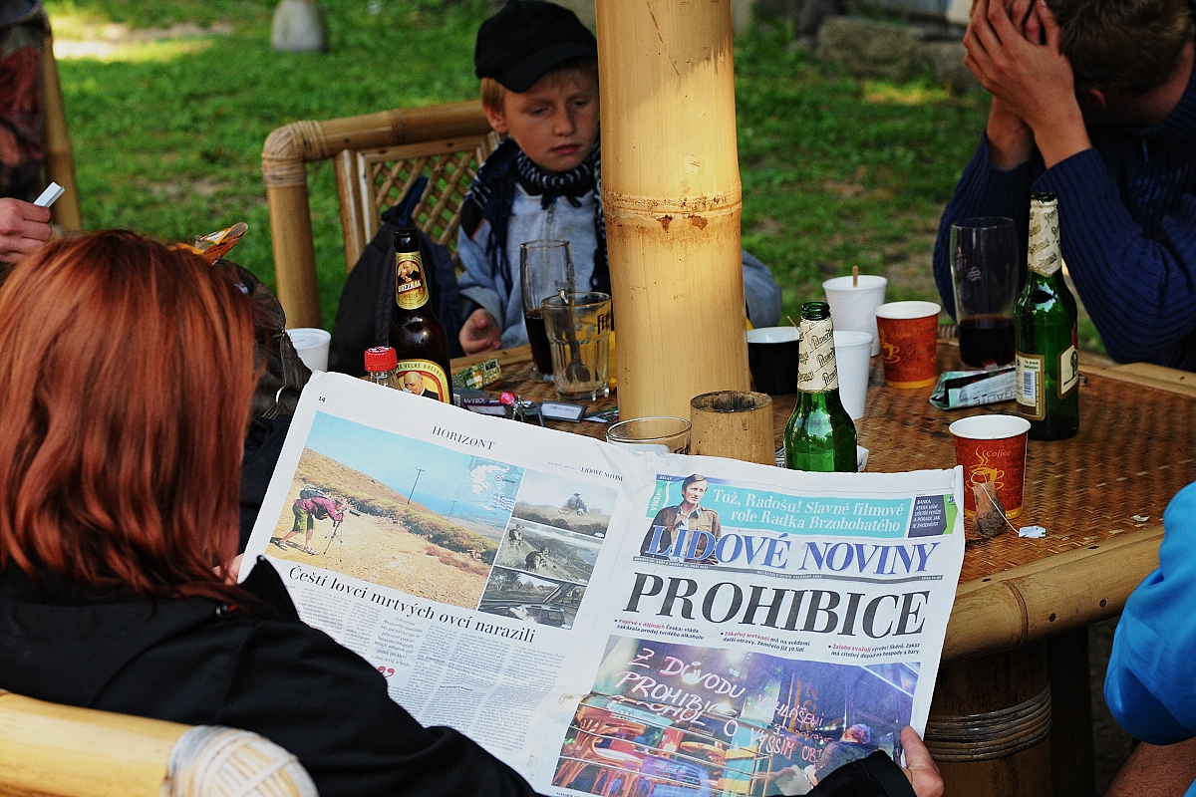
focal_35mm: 75
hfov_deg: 27.0
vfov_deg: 18.2
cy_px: 398
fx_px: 2491
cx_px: 598
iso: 640
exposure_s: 1/640
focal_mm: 50
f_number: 5
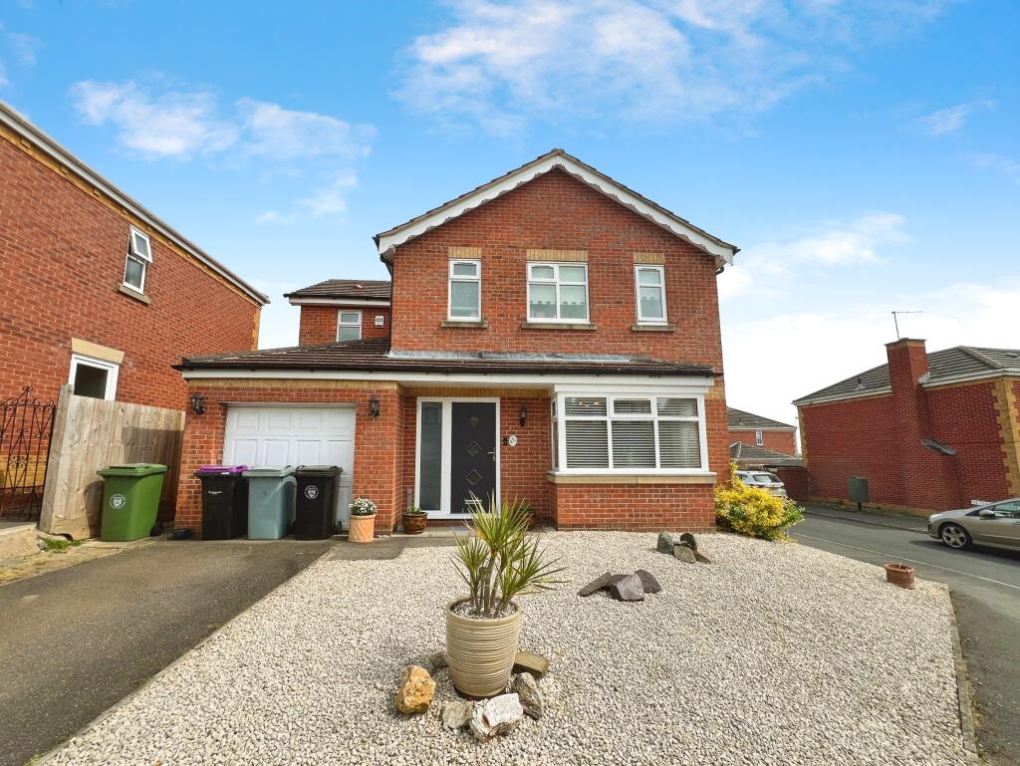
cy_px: 383
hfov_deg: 106.2
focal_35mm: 13
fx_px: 383
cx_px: 510
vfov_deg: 90.0
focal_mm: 1.57
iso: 32
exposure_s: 1/1119
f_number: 1.8
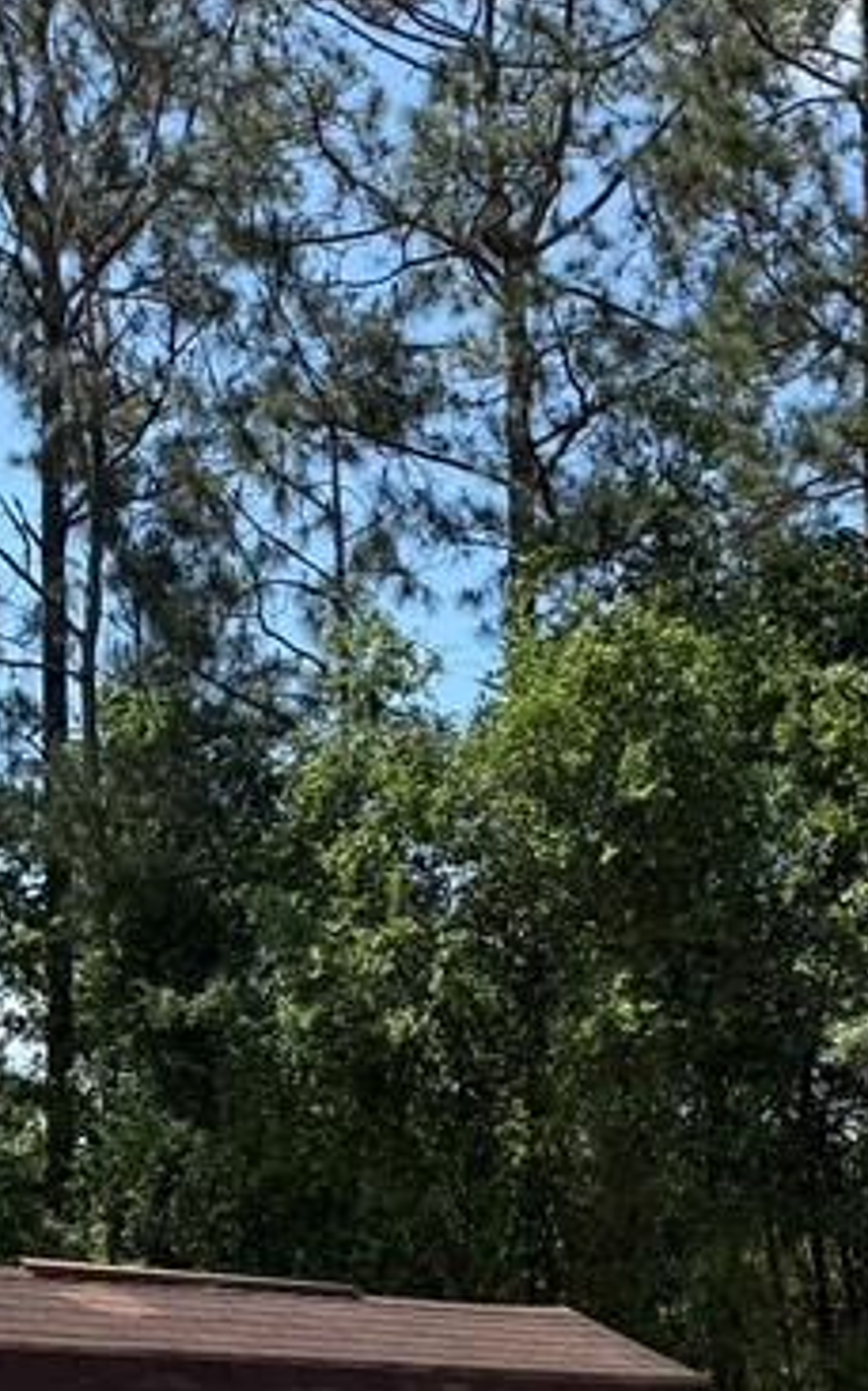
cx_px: 595
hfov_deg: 18.3
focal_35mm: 71
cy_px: 1490
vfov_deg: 26.9
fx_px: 2690
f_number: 1.78
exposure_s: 1/2703
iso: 80
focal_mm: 6.76
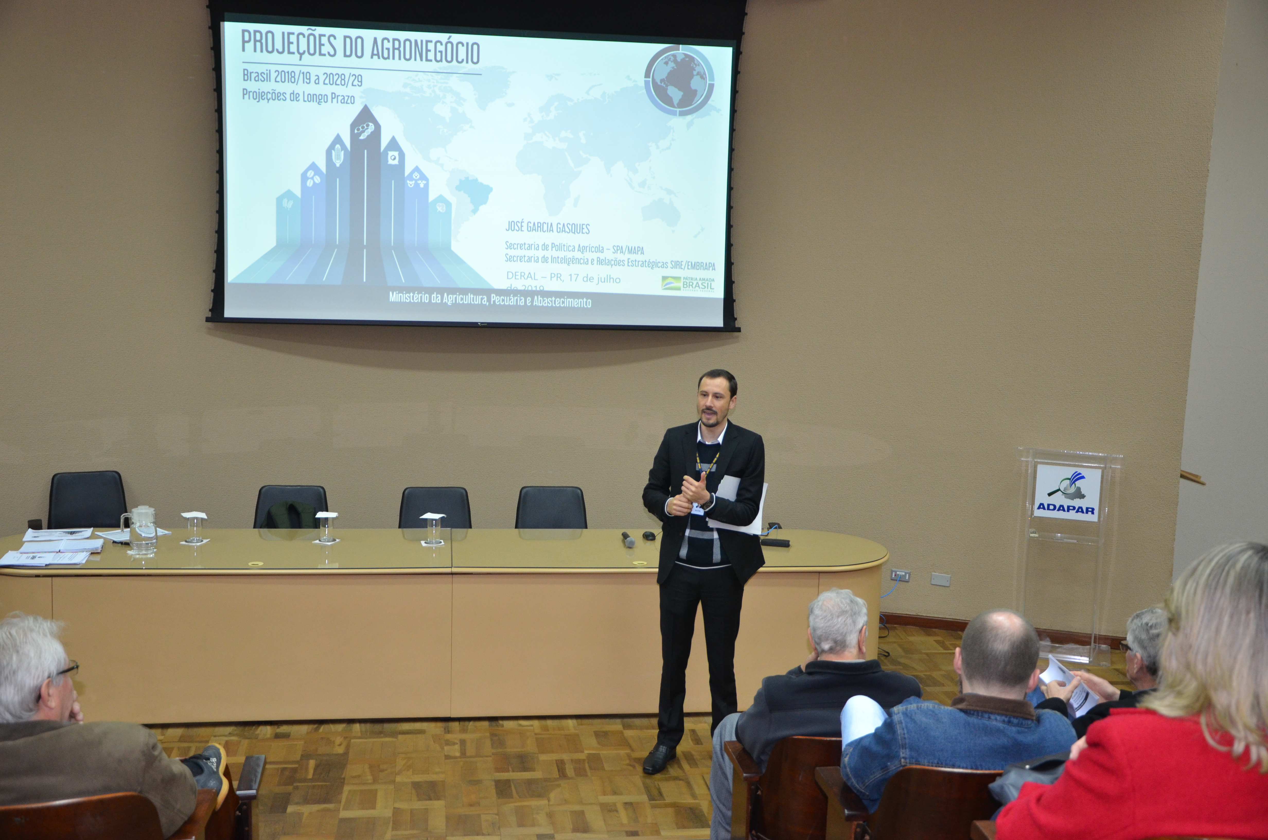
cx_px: 634
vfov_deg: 34.1
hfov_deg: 49.6
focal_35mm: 39
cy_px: 420
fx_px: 1371
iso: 800
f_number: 4
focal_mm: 26
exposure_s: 1/60
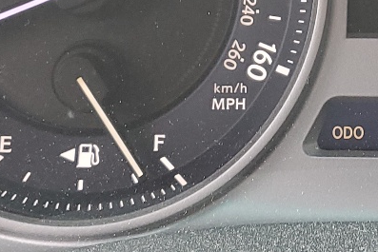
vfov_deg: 12.2
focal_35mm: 109
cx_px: 347
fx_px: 1145
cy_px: -89
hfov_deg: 18.4
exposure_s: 1/60.2
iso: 93
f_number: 1.5
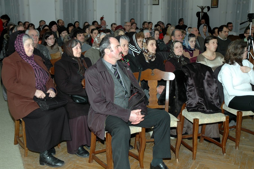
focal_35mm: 51
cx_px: 127
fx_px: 360
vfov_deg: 26.4
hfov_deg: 38.9
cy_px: 84
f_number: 4.2
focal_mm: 34
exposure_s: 1/60
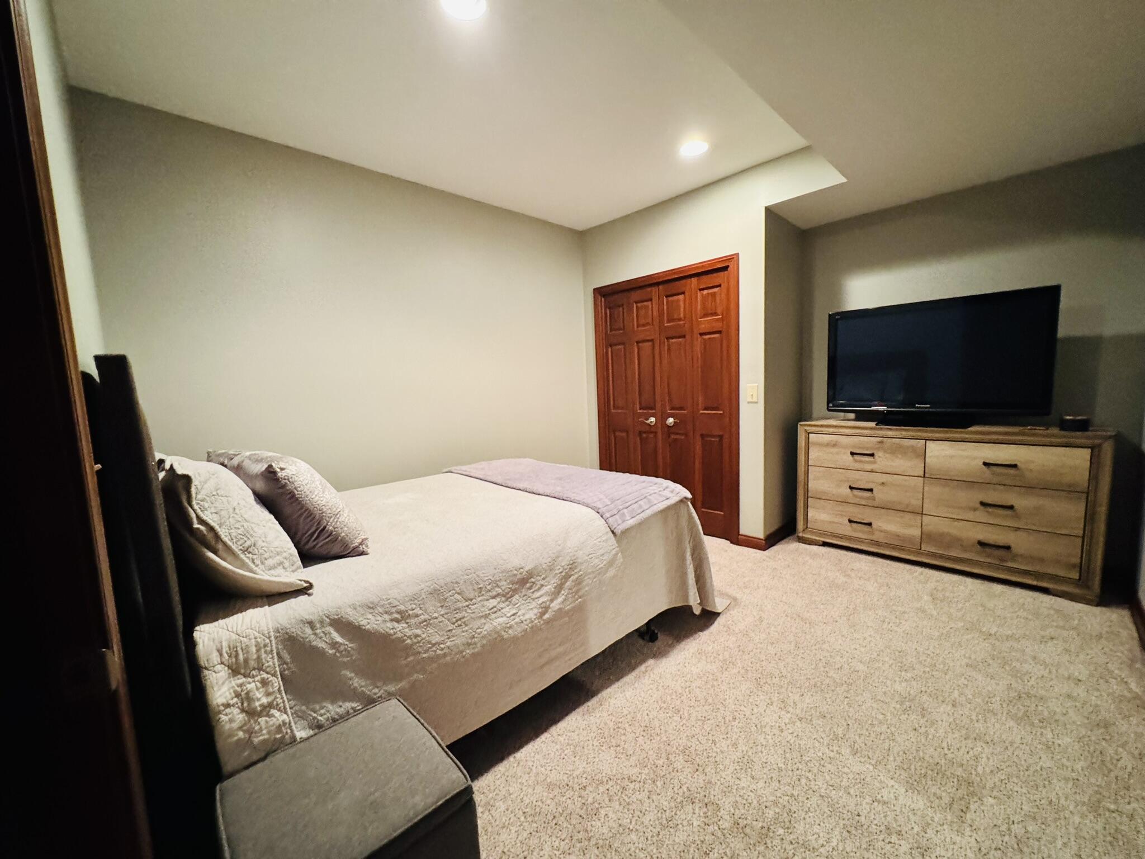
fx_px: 463
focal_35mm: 14
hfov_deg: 102.1
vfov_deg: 85.7
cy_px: 430
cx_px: 572
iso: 1000
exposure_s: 1/60
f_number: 2.2
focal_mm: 2.22
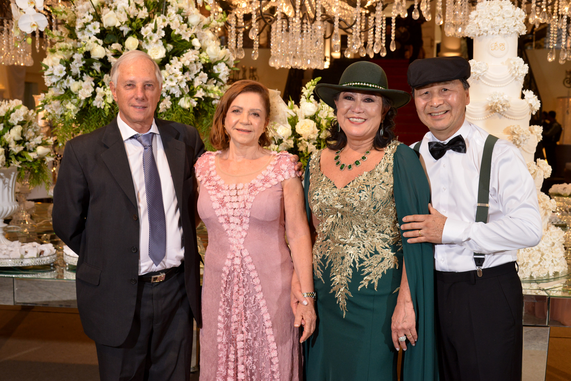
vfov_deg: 29.3
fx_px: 730
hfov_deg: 42.7
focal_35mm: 46
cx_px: 286
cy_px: 190
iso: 1600
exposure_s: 1/100
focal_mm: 46
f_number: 6.3
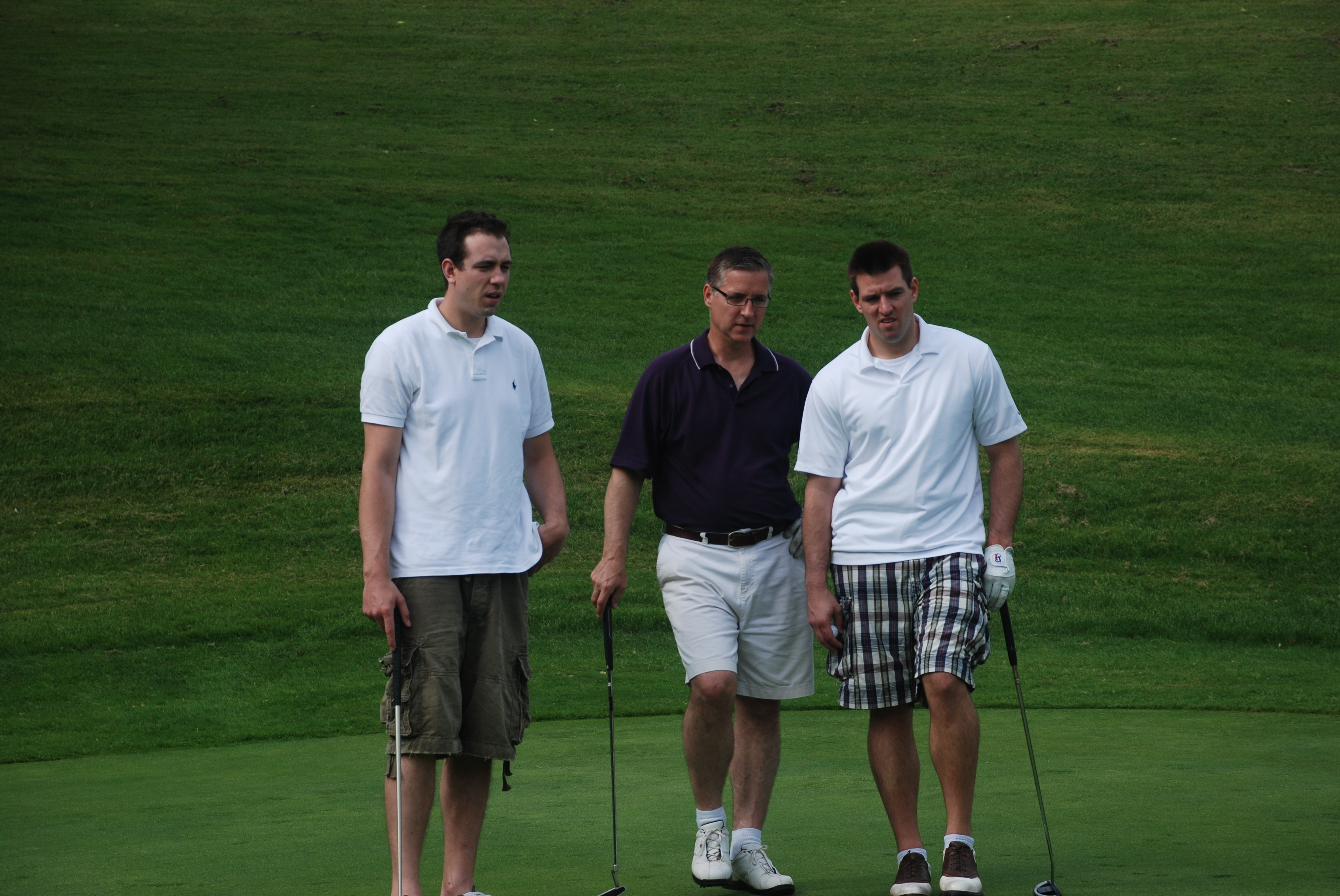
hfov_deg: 18.2
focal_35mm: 112
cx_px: 670
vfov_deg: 12.2
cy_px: 448
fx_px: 4193
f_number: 5.6
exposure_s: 1/500
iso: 180
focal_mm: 75
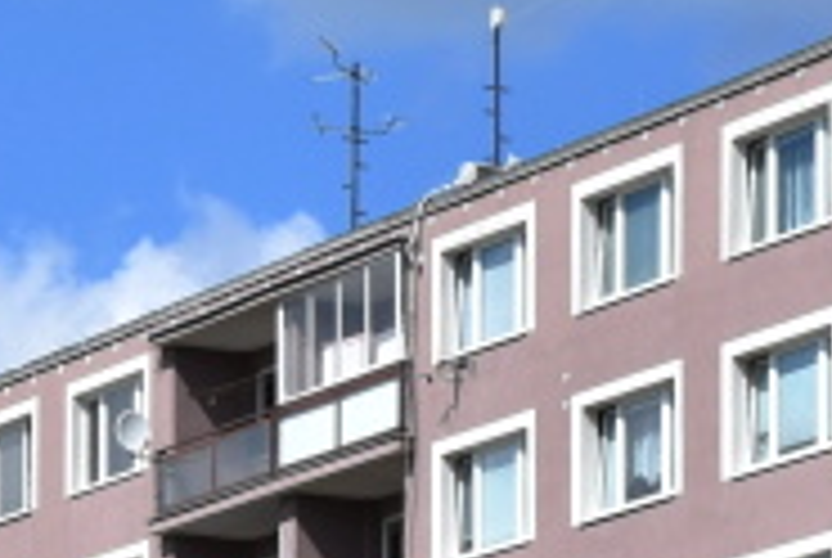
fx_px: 5370
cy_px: 1478
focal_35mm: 232
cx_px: 76
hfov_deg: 8.8
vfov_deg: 5.7
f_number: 10
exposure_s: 1/400
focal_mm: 28
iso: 200
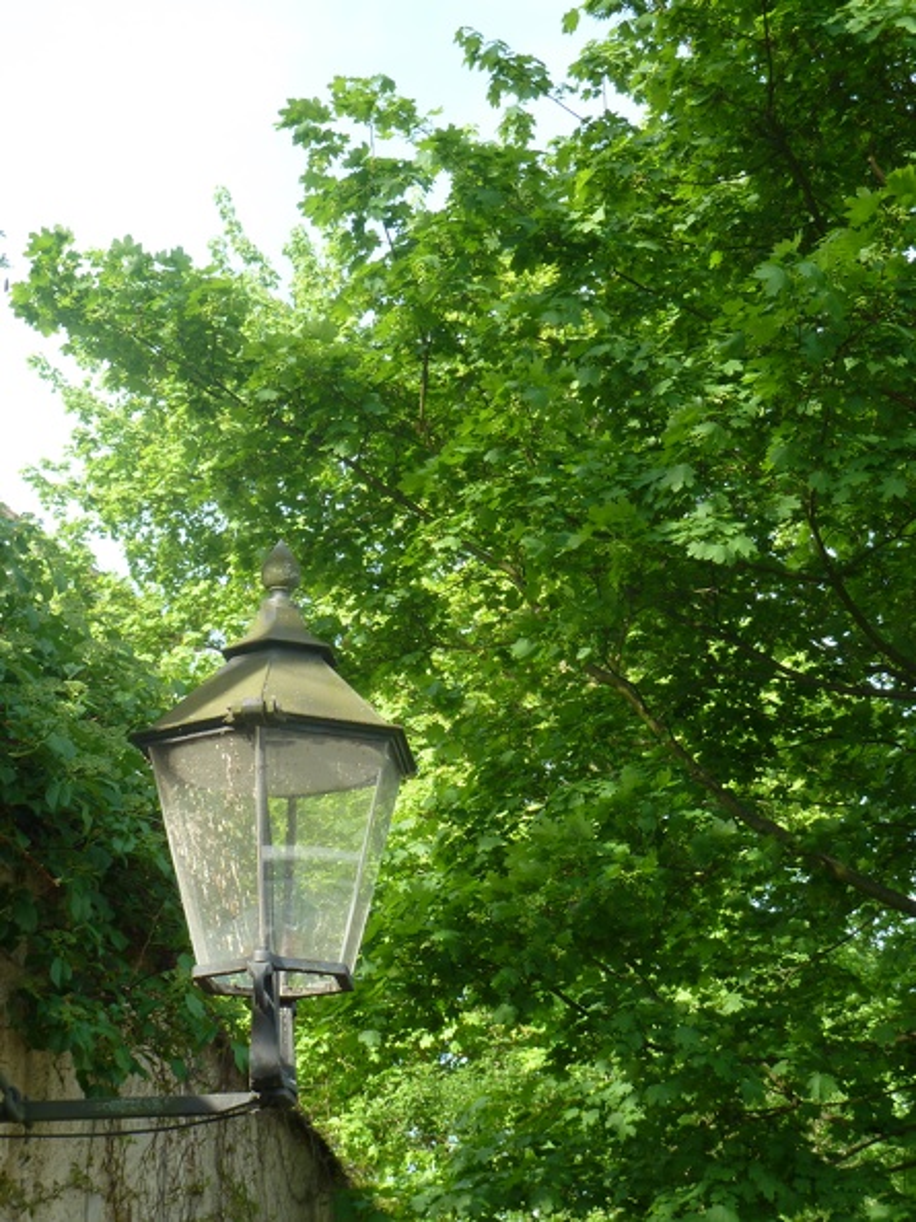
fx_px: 2366
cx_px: 458
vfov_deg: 29.0
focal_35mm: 67
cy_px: 611
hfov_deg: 21.9
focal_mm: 11
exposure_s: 1/100
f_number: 4.1
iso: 80
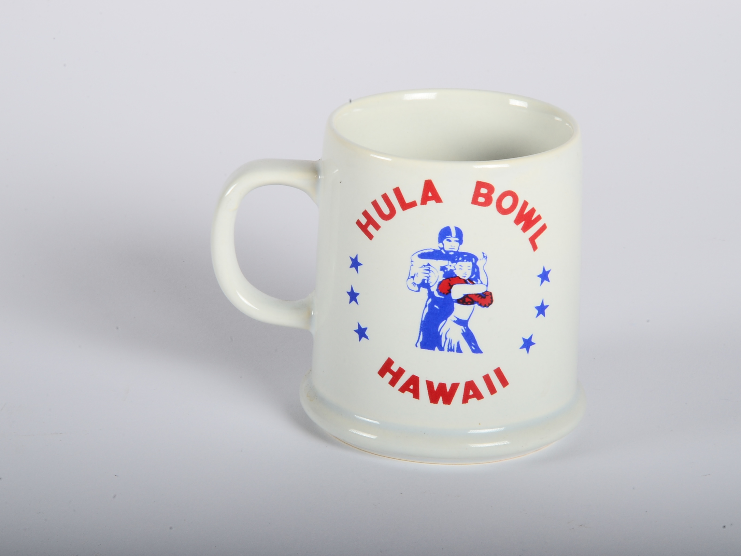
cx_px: 413
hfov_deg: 11.5
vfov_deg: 8.7
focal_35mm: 172
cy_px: 278
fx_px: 3672
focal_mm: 105
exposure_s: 1/250
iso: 200
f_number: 29
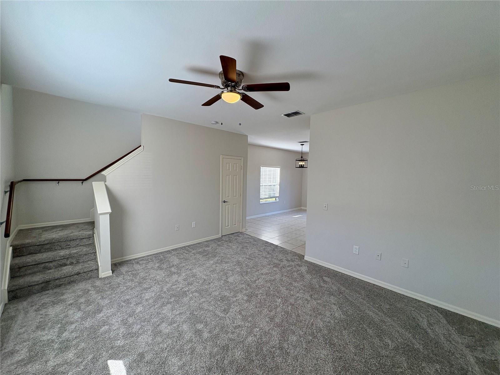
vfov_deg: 85.7
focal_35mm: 14
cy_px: 188
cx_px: 250
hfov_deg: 102.1
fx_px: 202
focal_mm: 2.22
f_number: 2.2
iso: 64
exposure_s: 1/135
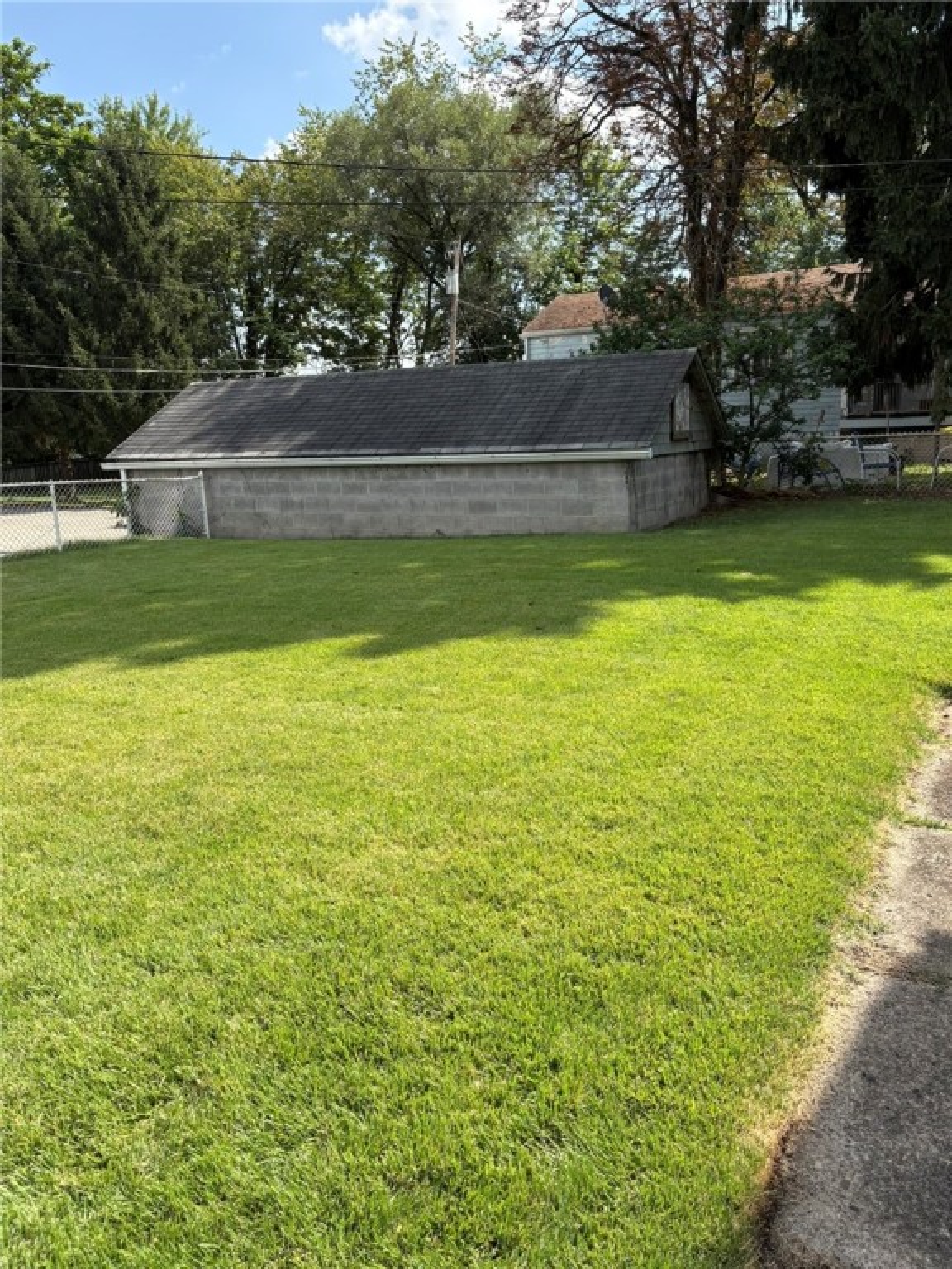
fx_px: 953
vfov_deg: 67.3
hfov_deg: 53.1
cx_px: 476
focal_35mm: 26
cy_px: 634
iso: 50
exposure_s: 1/1626
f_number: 1.6
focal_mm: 5.96
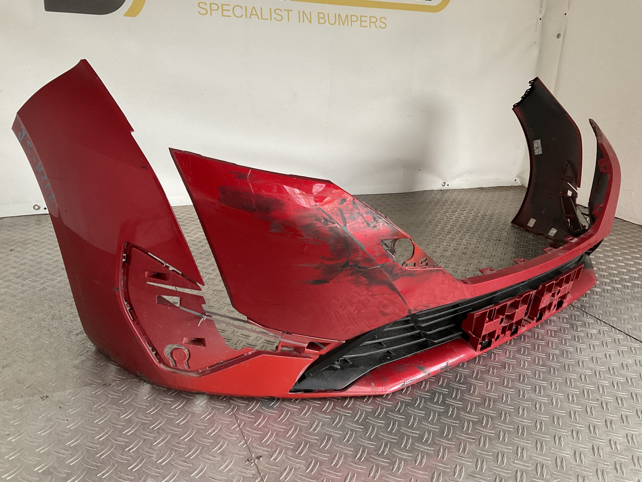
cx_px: 321
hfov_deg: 61.7
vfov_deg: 48.2
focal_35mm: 29
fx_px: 538
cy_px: 241
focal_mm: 3
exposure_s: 1/60
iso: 125
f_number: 1.8
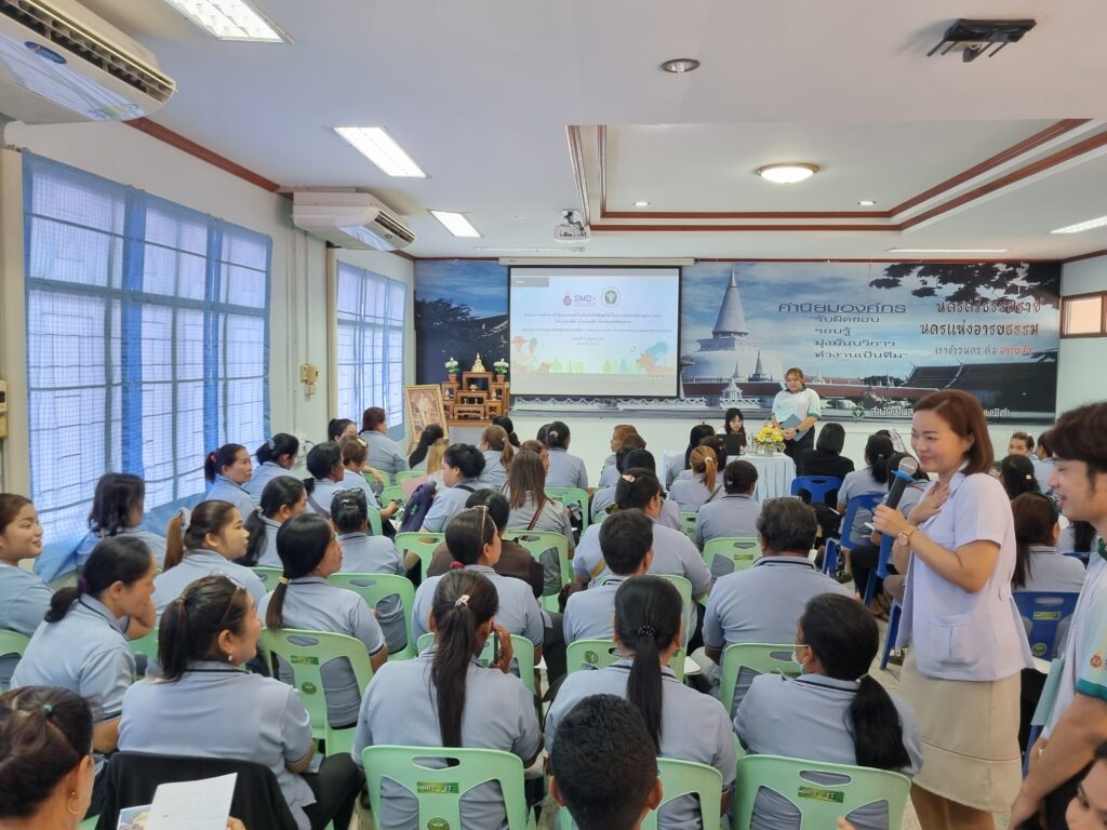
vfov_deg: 53.1
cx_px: 554
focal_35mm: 26
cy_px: 415
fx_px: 831
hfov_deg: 67.3
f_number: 1.8
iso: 320
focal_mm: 5.4
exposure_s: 1/50
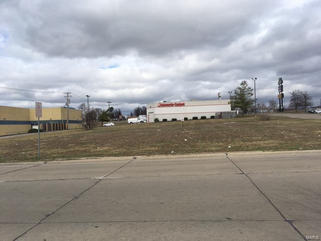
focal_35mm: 29
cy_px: 120
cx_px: 160
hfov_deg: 61.7
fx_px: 269
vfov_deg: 48.2
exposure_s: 1/2481
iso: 25
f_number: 2.2
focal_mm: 4.15
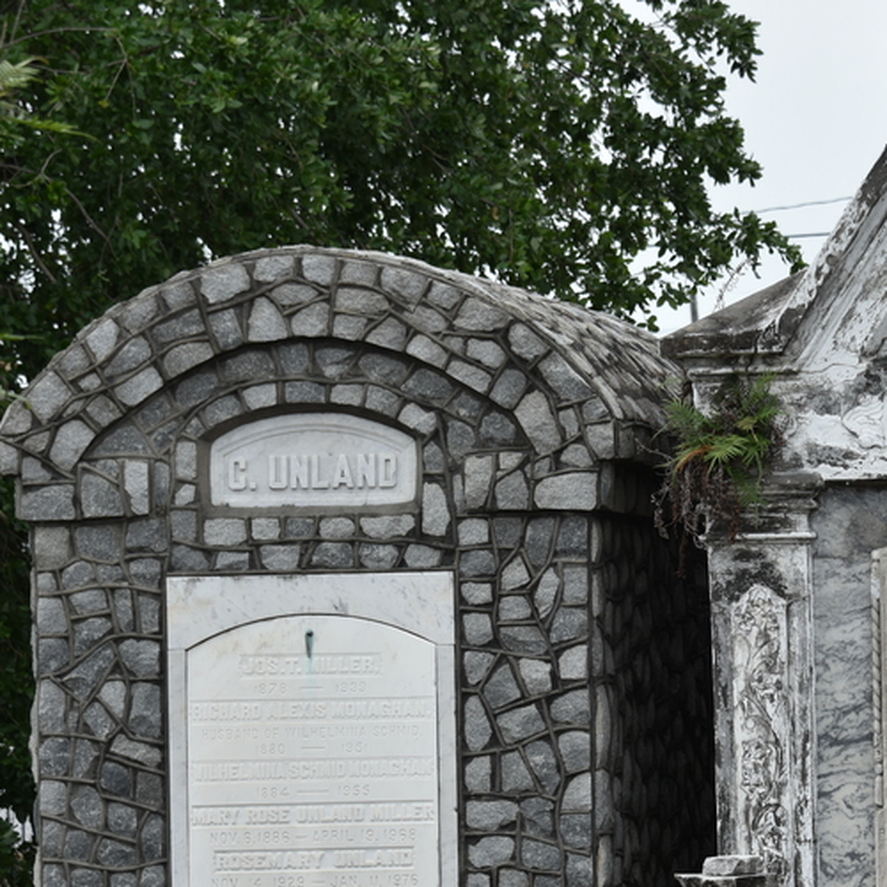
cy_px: 598
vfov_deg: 8.9
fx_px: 5682
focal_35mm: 196
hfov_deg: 8.9
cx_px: 729
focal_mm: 90
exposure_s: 1/250
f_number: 8
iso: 100
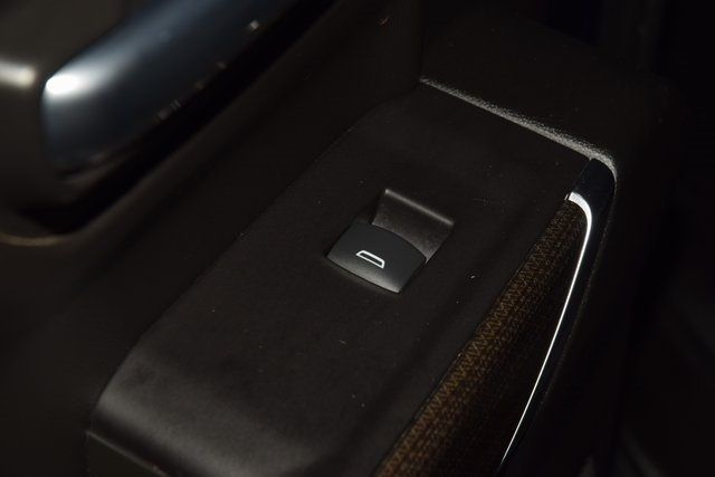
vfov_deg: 13.0
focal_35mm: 105
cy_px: 238
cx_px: 358
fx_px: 2086
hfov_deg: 19.5
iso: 100
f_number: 8
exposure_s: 1/125
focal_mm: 70
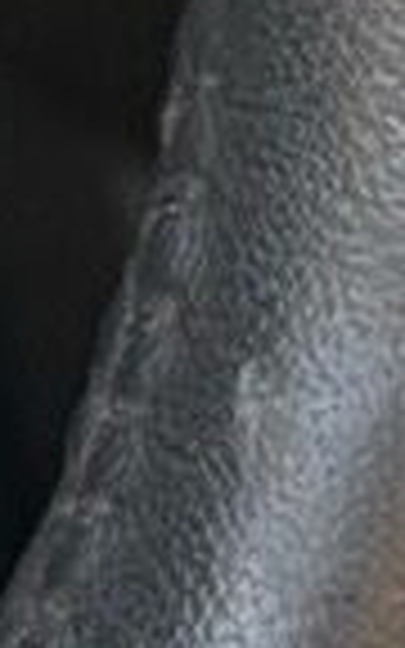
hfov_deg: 3.6
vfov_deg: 5.7
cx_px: -526
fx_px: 6375
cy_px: -490
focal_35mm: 361
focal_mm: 6.76
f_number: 1.78
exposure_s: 1/140
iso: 125
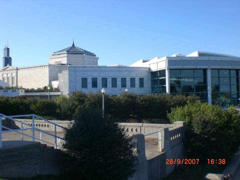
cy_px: 90
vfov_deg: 37.7
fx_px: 263
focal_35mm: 38
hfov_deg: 49.0
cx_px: 120
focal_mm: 6.3
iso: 50
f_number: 4.4
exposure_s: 1/320
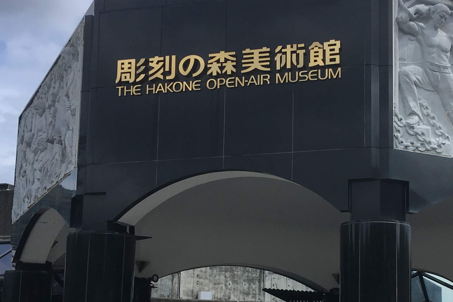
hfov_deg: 30.4
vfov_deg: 20.7
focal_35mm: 65
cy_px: 238
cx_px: 349
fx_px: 818
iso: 25
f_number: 2.2
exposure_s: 1/1876
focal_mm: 4.15
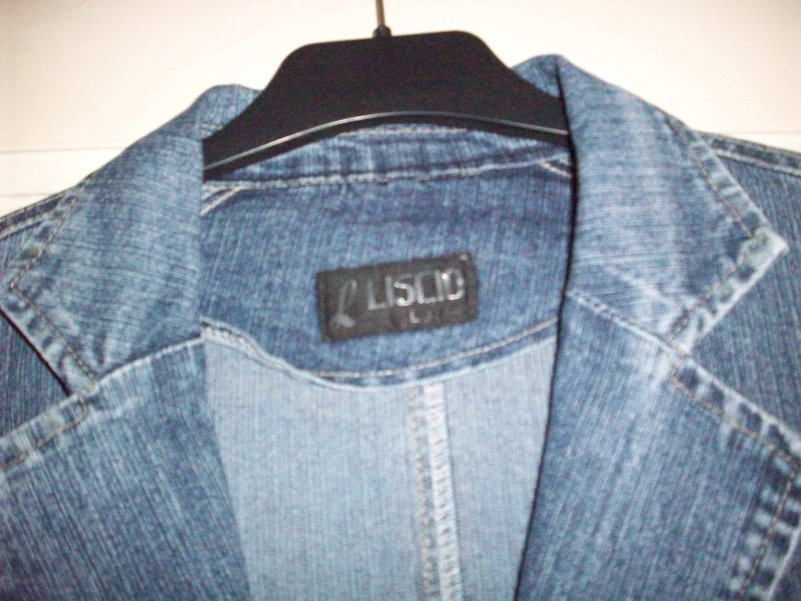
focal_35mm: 37
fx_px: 856
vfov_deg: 38.7
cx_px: 400
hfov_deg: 50.1
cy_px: 300
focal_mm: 6.2
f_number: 2.8
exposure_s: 1/128
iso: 800
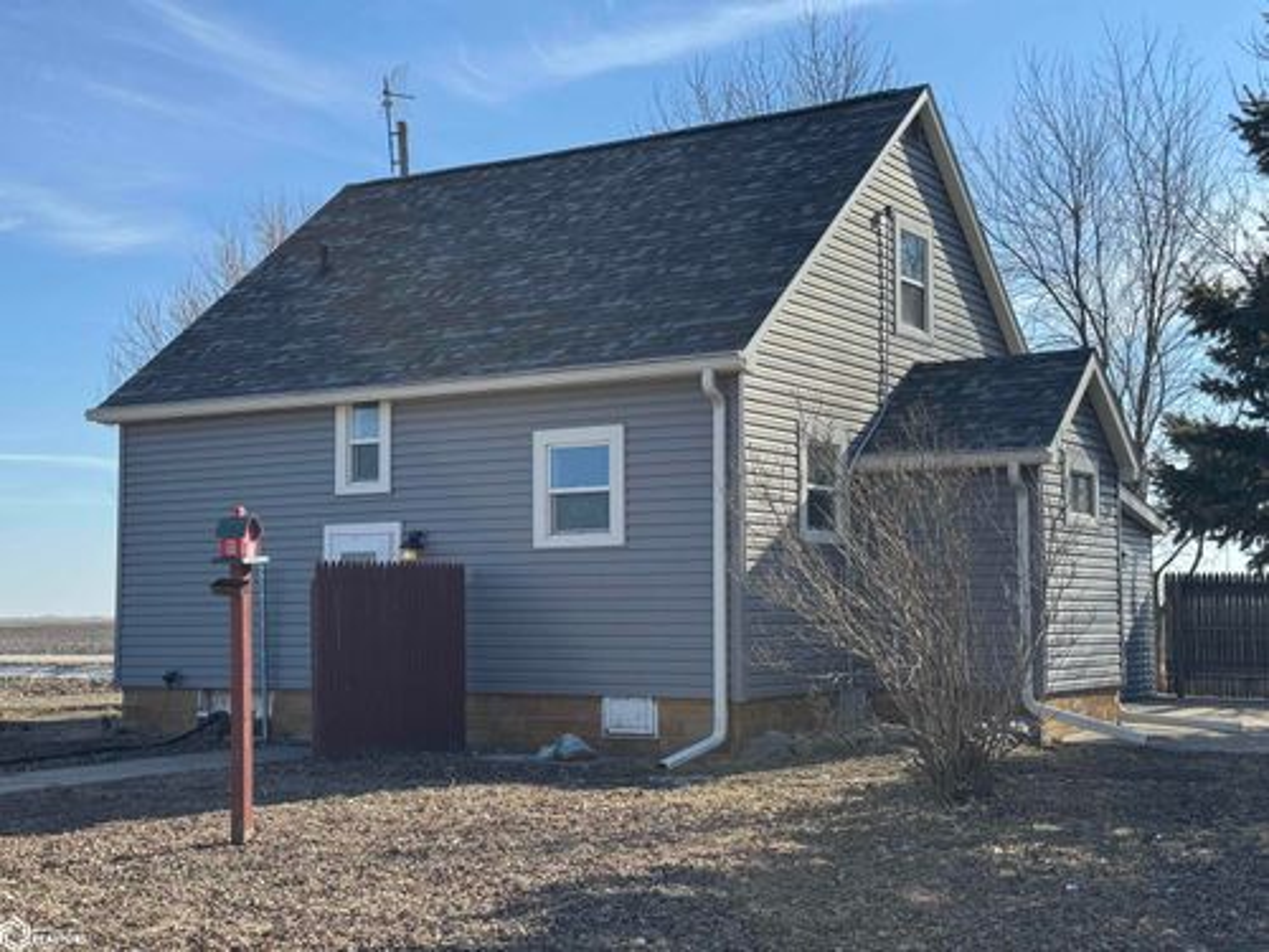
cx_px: 634
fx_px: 1760
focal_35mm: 48
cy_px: 476
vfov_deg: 30.3
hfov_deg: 39.7
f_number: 1.78
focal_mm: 6.76
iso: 64
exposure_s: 1/3425
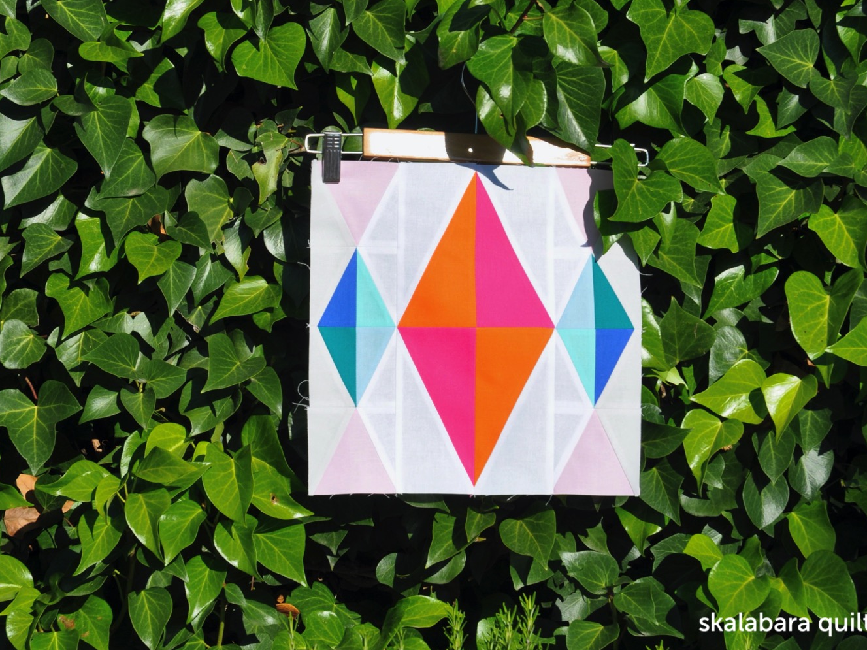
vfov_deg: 10.7
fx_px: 3470
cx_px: 474
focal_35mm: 139
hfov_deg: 14.2
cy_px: 325
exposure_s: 1/400
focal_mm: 85
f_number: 10
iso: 200
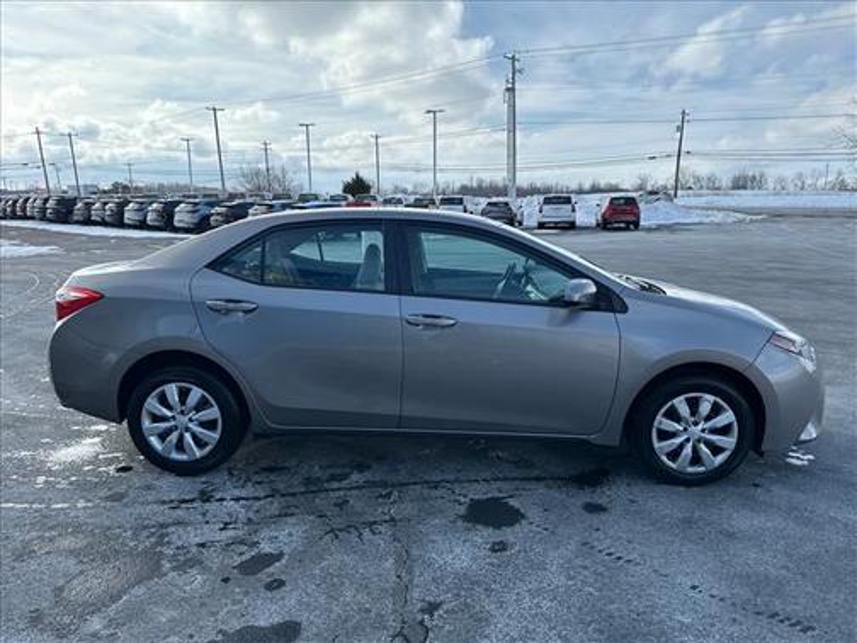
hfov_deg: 71.6
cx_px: 428
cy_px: 322
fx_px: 594
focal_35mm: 24
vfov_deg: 56.8
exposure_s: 1/4348
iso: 80
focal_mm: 6.86
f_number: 1.78
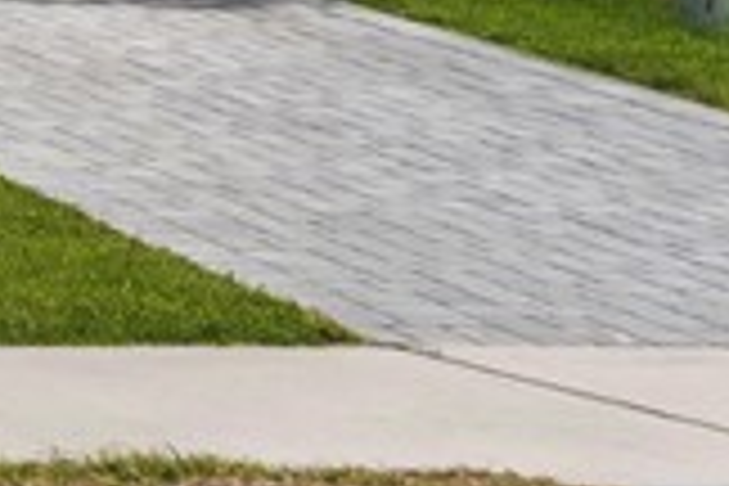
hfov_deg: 8.2
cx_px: -1681
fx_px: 4070
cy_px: -322
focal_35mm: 201
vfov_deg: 6.7
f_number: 8
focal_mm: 20
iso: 100
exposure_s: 1/400
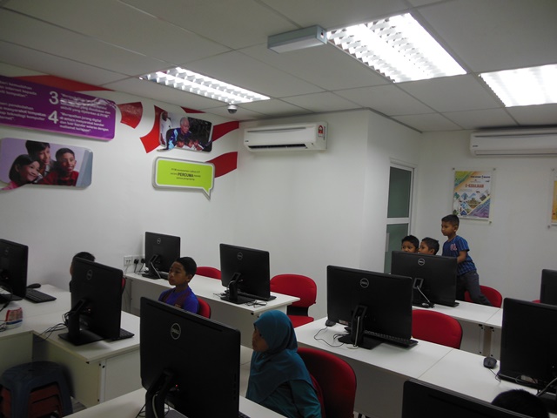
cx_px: 278
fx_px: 402
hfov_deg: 69.4
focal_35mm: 25
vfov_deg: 54.9
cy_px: 209
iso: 125
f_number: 3.2
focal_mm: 4.5
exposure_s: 1/40
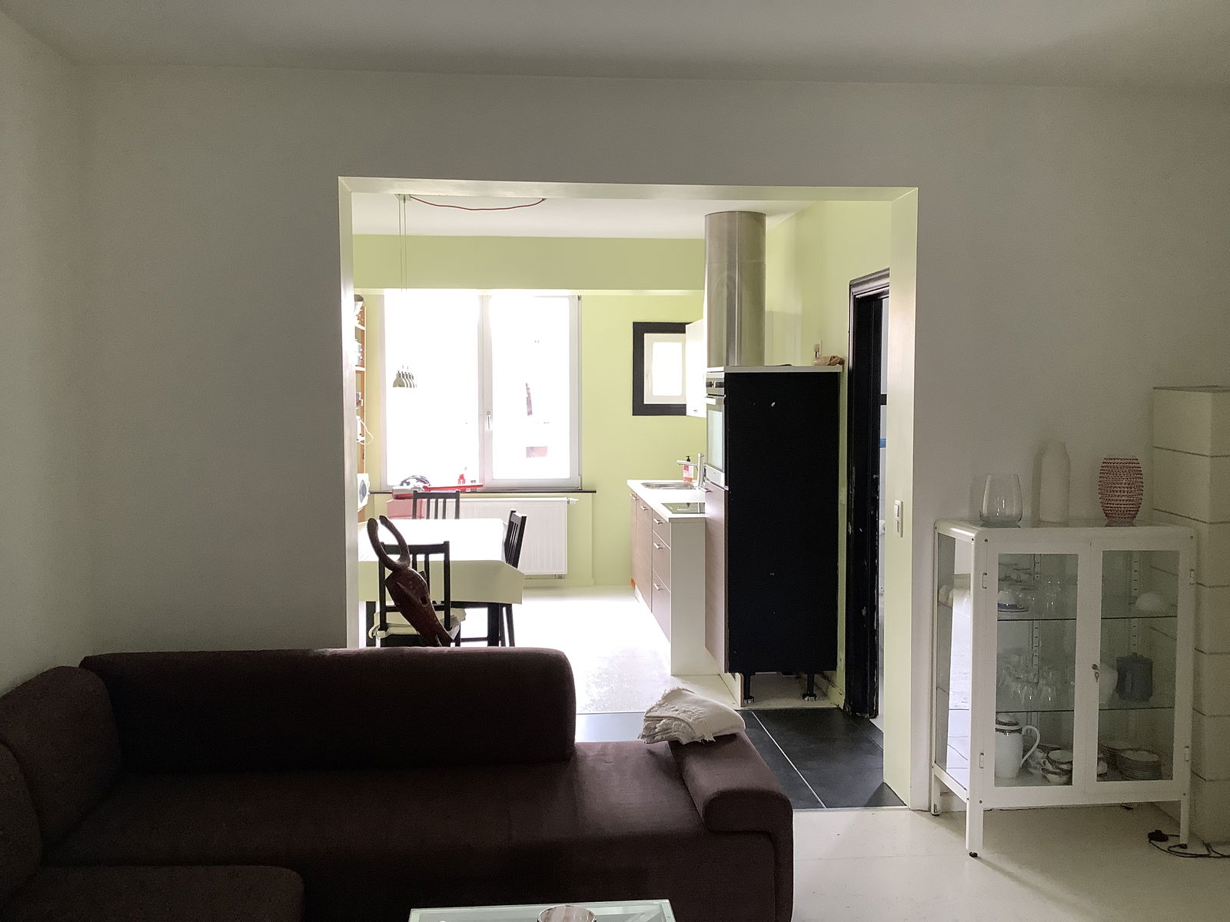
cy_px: 461
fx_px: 1102
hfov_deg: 58.4
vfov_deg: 45.4
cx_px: 615
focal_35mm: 31
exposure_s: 1/50
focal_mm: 3.3
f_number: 2.4
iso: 100
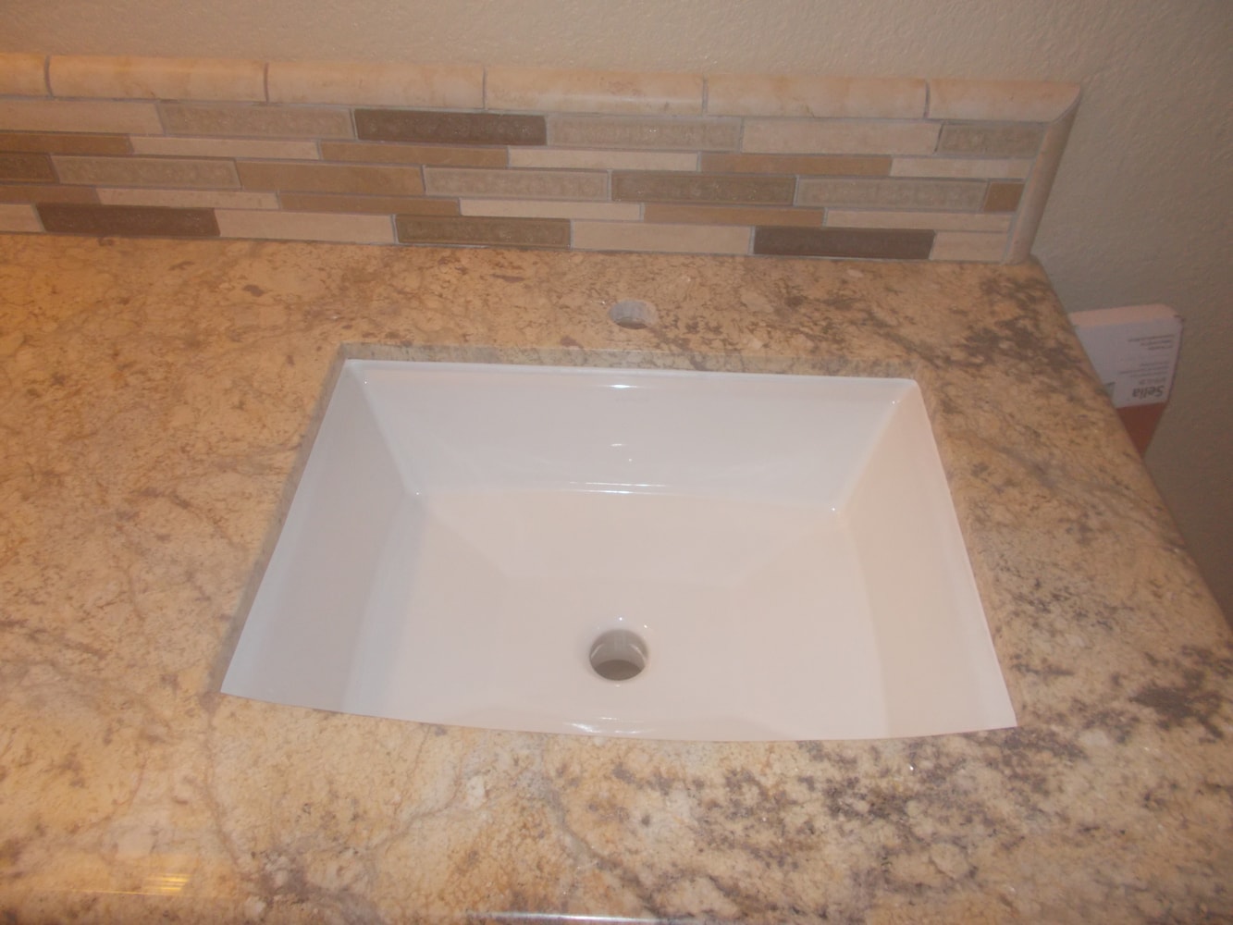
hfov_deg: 67.3
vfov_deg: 53.1
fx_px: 926
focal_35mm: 26
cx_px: 616
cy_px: 462
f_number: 3.2
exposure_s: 1/25
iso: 200
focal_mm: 4.6
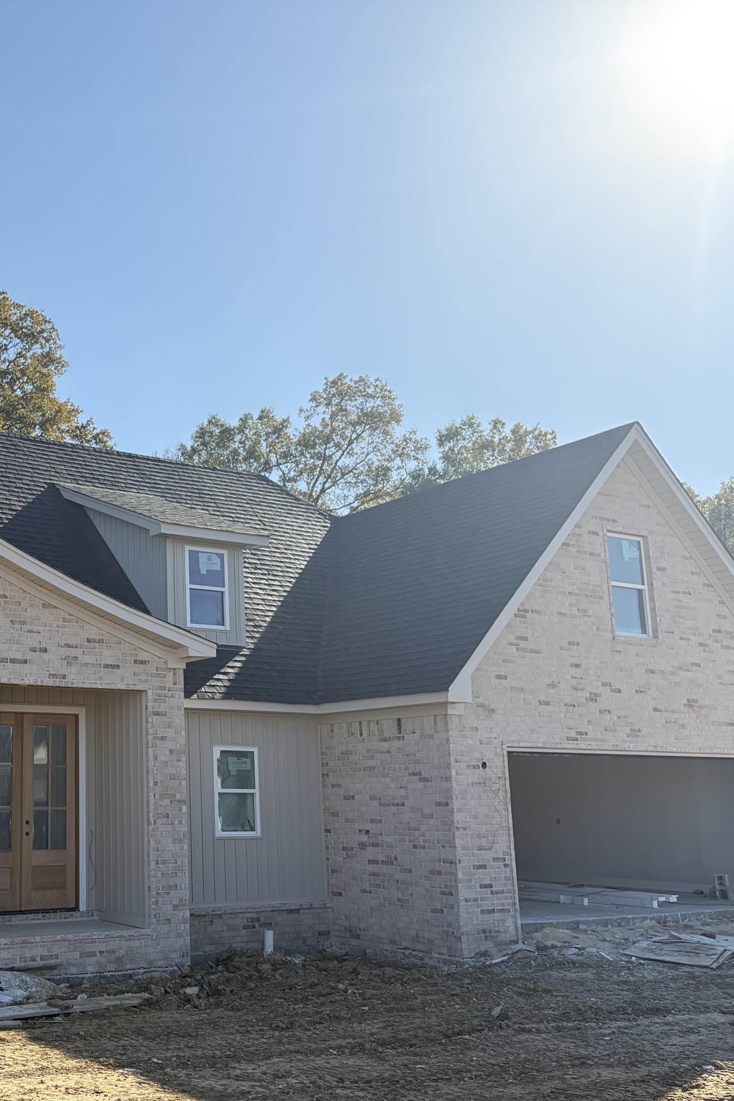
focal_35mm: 37
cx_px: 82
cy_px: 561
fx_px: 1131
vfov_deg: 51.9
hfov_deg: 34.1
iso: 64
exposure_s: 1/1901
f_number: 1.6
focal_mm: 5.96
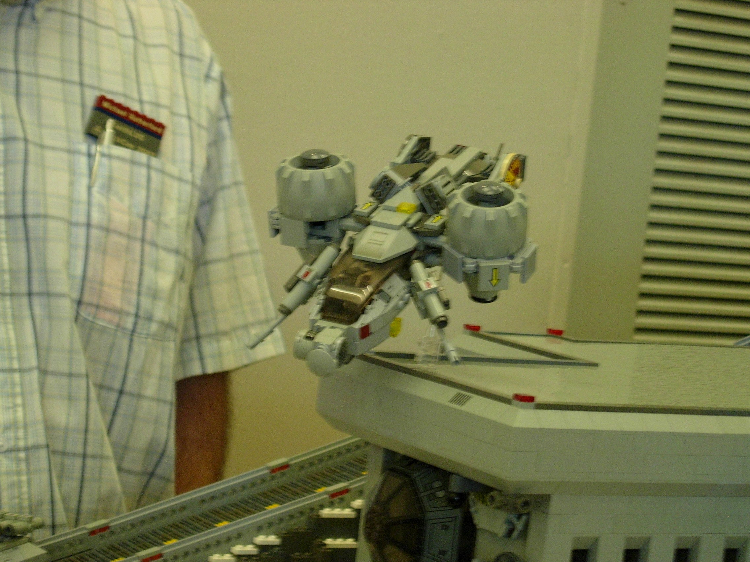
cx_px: 375
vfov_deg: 13.1
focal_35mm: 113
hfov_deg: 17.4
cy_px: 281
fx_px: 2448
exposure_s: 1/24.6
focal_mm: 23.4
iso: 200
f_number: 4.9
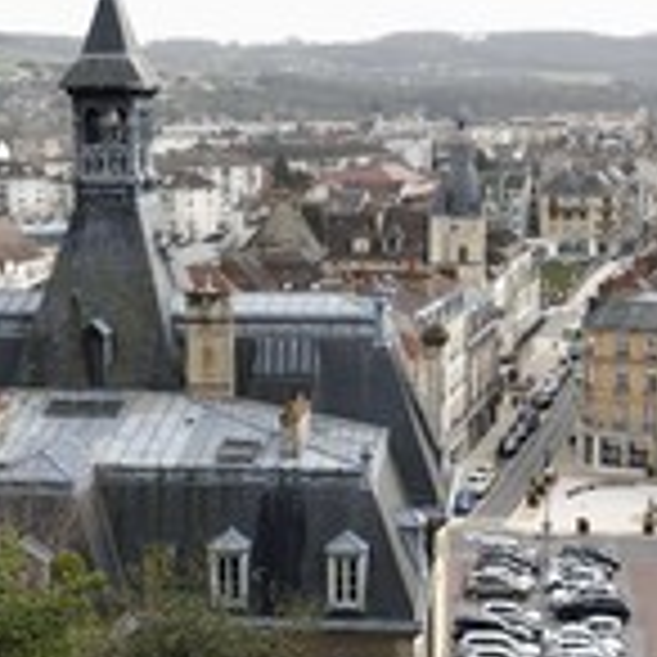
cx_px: 356
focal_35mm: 83
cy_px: 382
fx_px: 1782
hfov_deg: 20.9
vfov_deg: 20.9
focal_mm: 34
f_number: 9
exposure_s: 1/200
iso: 200
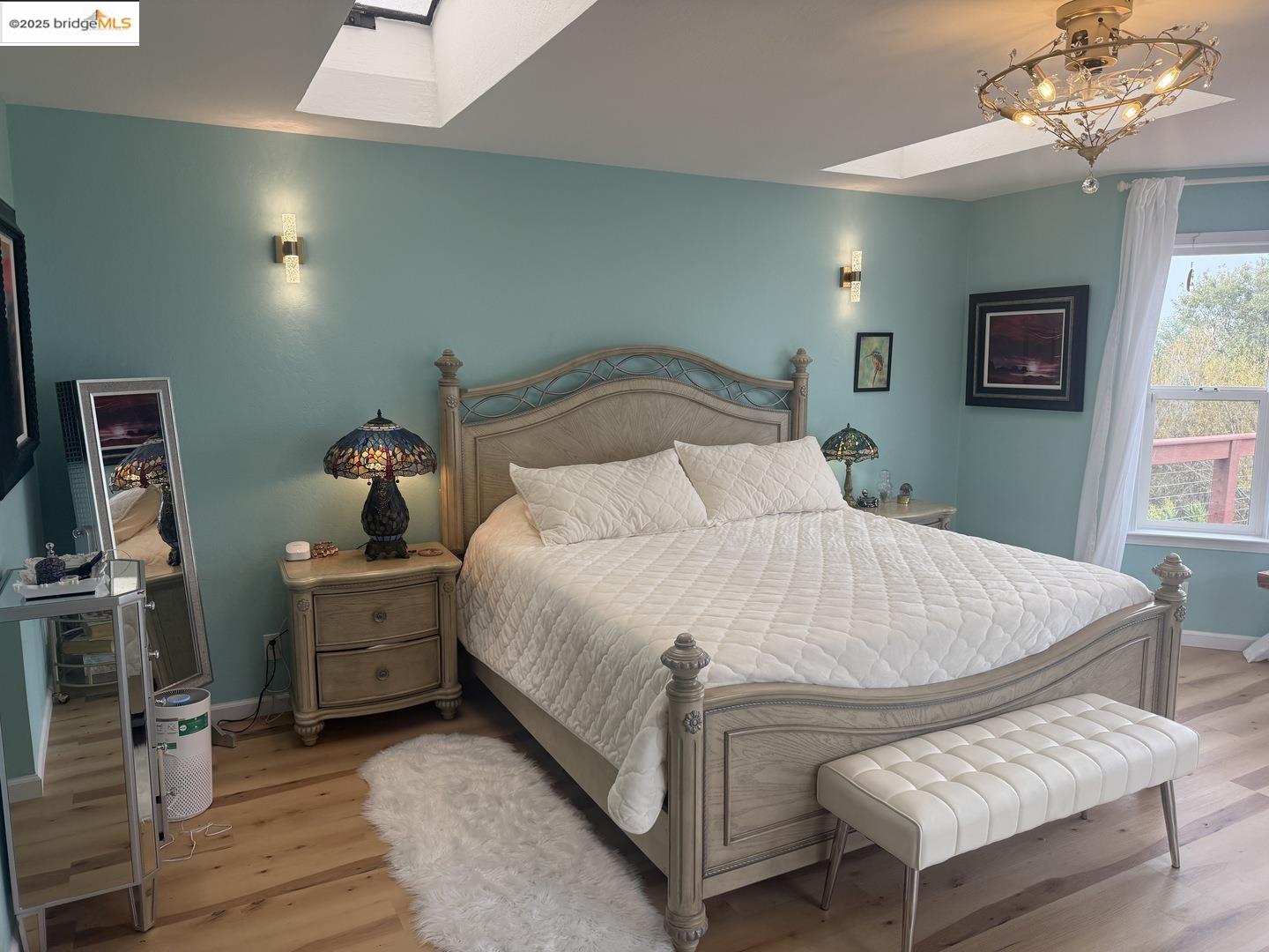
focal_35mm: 24
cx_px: 634
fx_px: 880
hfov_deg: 71.6
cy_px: 476
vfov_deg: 56.8
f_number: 1.78
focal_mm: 6.76
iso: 100
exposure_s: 1/285
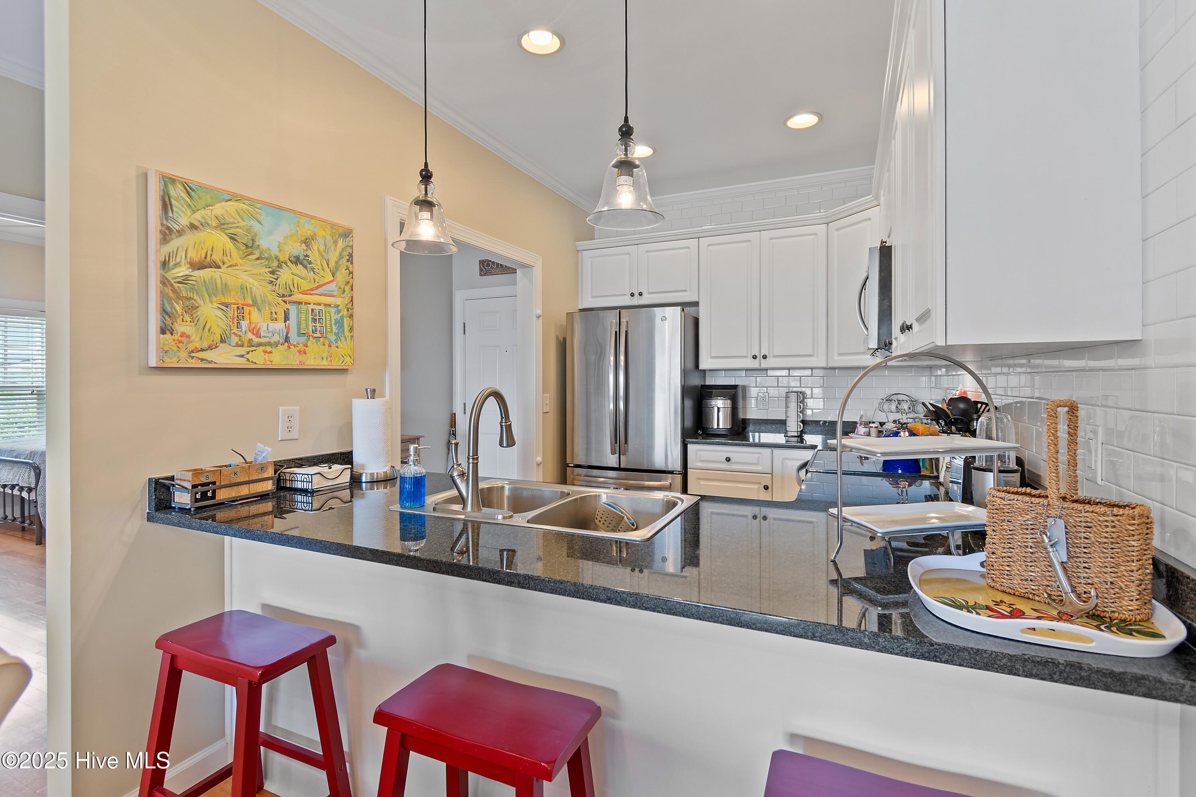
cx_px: 598
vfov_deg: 73.7
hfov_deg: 96.7
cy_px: 398
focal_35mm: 16
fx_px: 532
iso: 100
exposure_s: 1/4
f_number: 4.8
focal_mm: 11
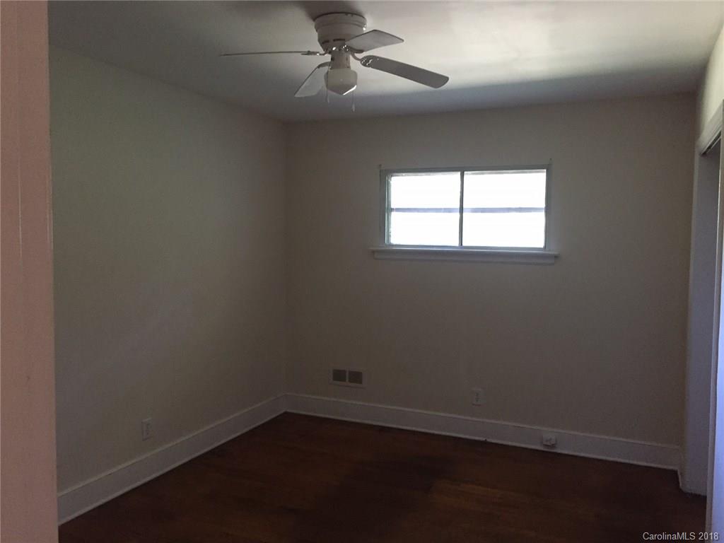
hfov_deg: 61.7
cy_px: 272
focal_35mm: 29
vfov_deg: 48.2
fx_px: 607
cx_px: 362
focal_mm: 4.15
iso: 250
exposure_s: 1/30
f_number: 2.2
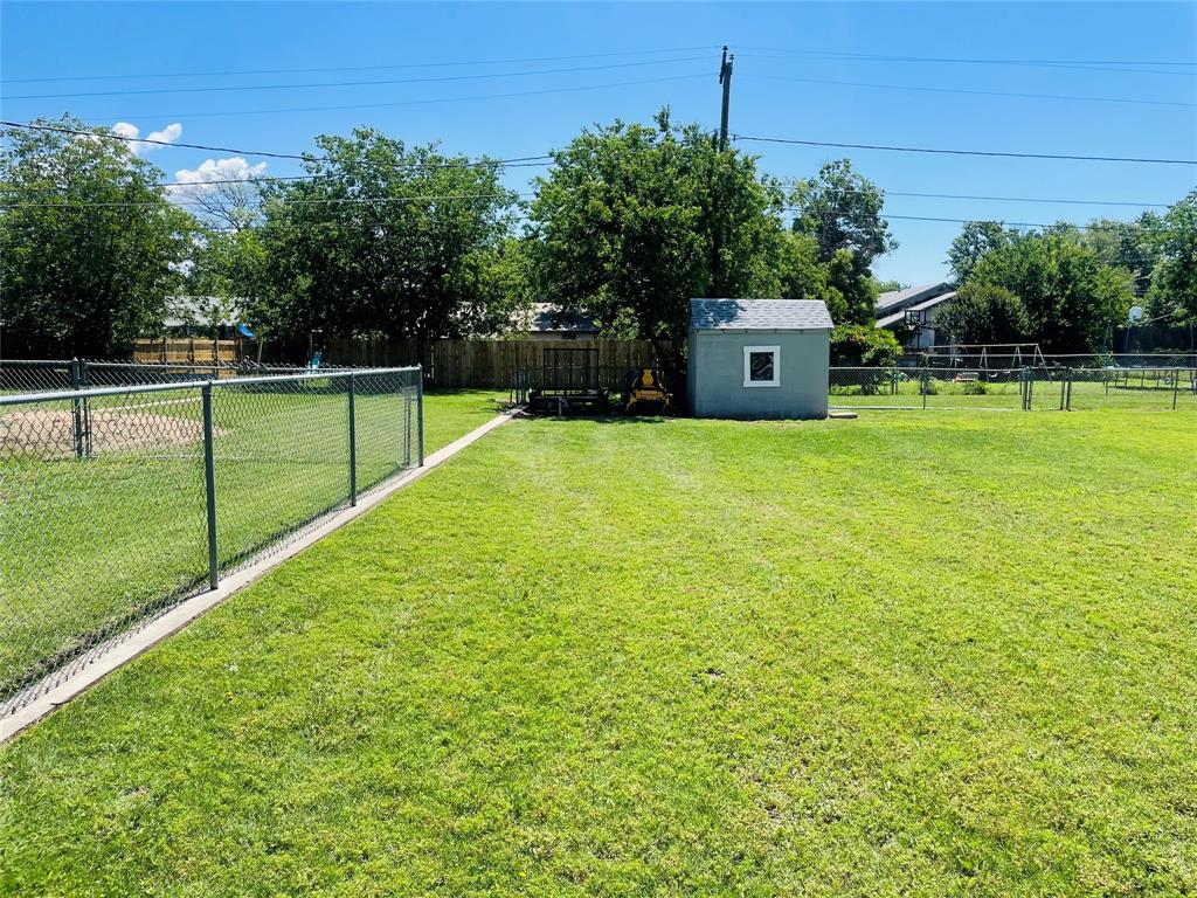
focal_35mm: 26
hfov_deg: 67.3
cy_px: 449
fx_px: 899
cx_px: 598
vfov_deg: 53.1
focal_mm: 4.2
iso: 32
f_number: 1.6
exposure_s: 1/2681
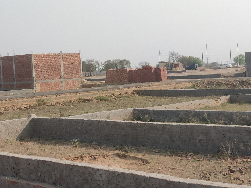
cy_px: 94
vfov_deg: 54.9
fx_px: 181
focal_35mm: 25
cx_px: 126
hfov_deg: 69.4
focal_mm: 4.68
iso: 112
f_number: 1.79
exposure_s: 1/1101
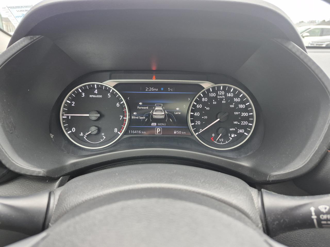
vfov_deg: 58.9
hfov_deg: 73.9
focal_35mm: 23
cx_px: 165
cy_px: 124
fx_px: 219
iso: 160
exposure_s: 1/180
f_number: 1.8
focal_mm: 5.4
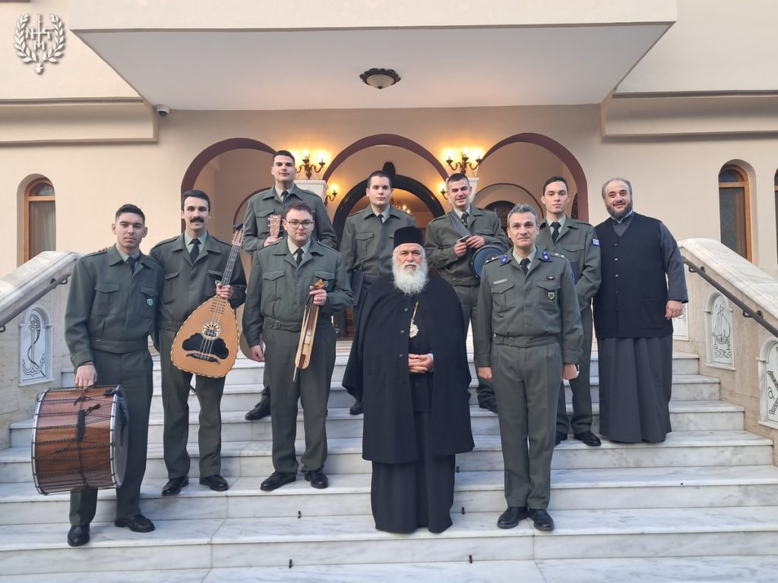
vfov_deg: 51.4
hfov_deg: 65.3
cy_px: 292
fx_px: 607
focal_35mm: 27
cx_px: 389
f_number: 1.8
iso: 50
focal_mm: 4
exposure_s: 1/50
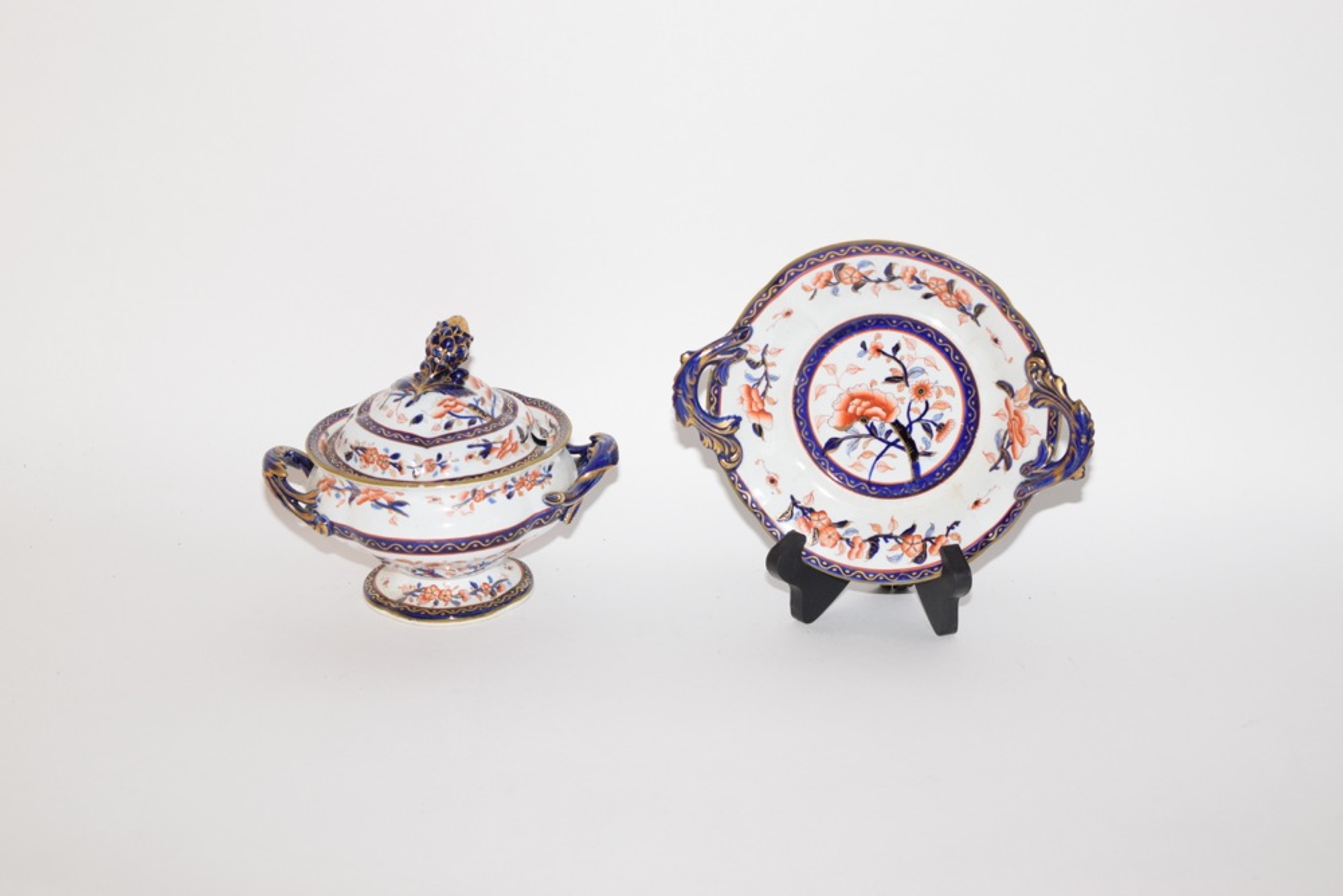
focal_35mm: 82
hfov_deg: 24.6
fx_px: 3078
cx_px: 672
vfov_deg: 16.6
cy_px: 448
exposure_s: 1/60
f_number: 5.6
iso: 1400
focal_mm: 55
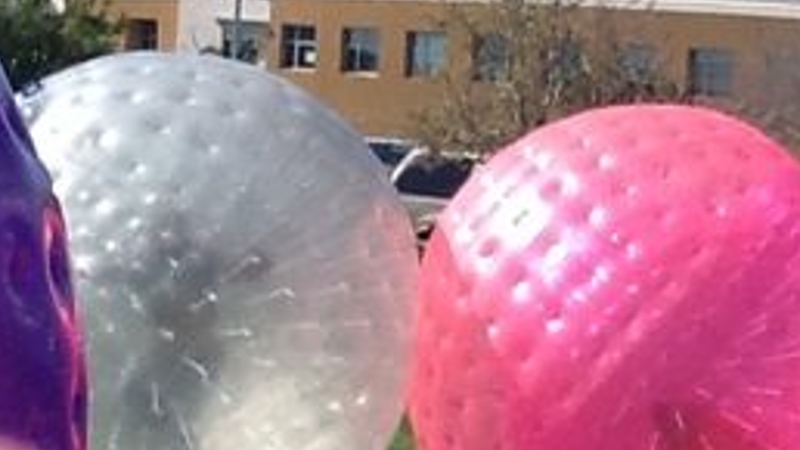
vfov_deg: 10.1
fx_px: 2524
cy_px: 382
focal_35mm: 119
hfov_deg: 17.7
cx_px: 766
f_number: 2.4
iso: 40
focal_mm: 2.03
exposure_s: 1/1274
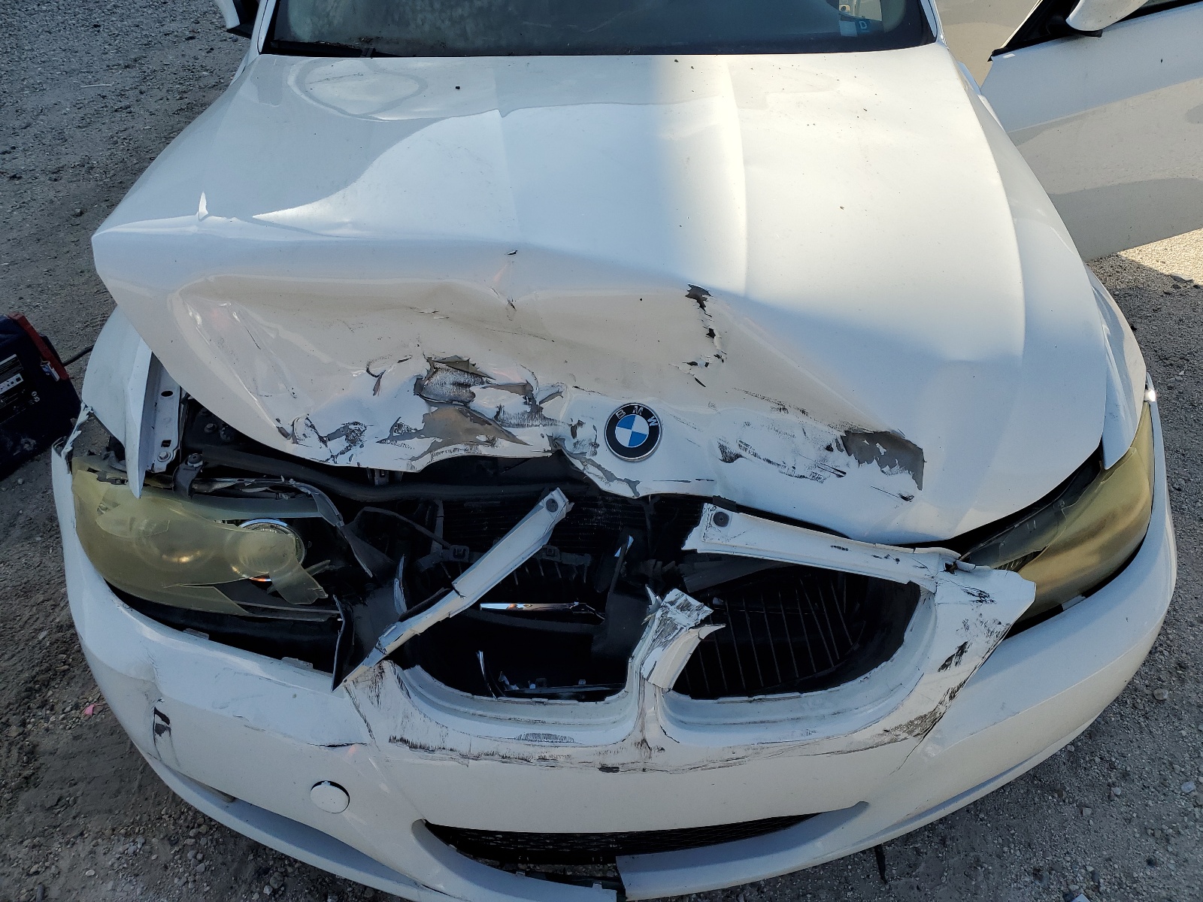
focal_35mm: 26
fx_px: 904
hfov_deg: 67.3
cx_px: 602
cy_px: 451
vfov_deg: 53.1
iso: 50
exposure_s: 1/2500
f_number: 1.5
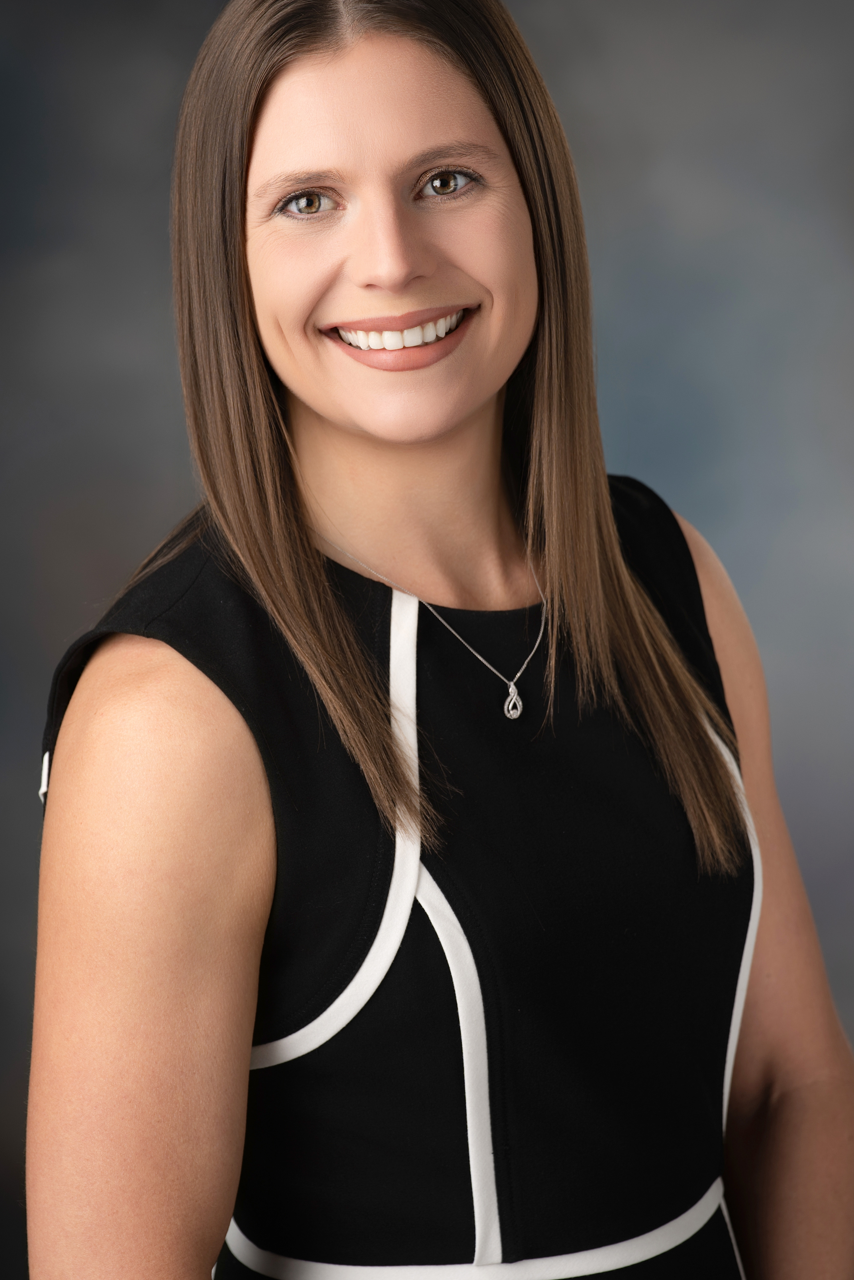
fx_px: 7899
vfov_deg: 9.3
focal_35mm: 222
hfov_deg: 6.2
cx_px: 431
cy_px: 644
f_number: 5.6
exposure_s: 1/125
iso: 64
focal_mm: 159
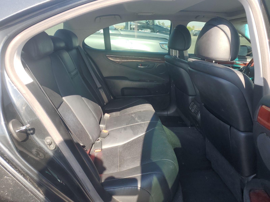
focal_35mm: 26
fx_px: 203
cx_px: 135
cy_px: 101
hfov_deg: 67.3
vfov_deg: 53.1
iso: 50
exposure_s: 1/417
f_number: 1.5
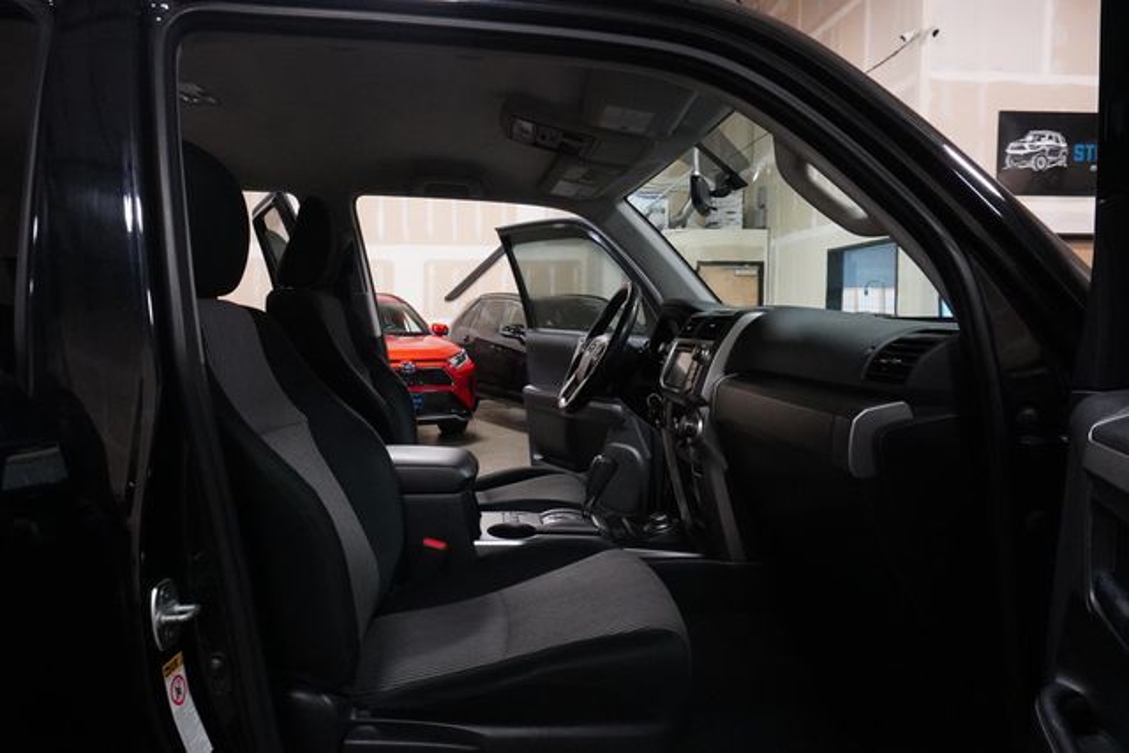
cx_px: 564
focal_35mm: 24
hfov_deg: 73.7
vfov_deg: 53.2
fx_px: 753
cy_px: 376
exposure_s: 1/60
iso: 6400
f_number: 7.1
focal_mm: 16
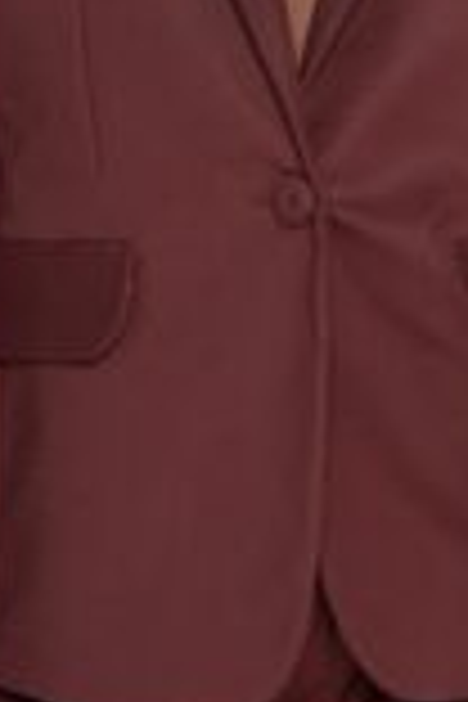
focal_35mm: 193
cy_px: -2
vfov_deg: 10.6
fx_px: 3763
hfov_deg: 7.1
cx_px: 270
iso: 200
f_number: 5.6
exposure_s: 1/160
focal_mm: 50
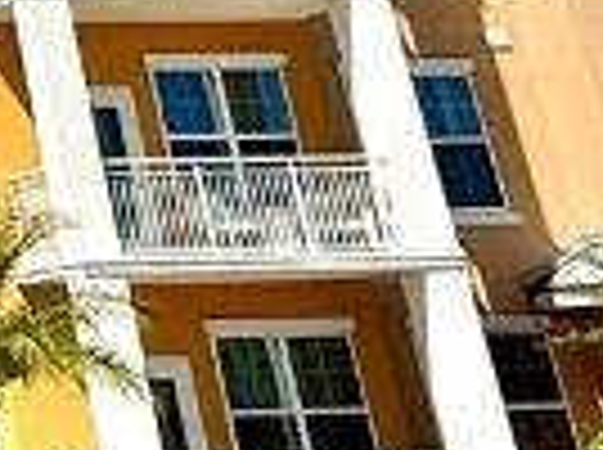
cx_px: -747
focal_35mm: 107
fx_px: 1861
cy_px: -423
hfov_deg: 14.1
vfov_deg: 12.3
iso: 50
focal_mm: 2.22
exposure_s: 1/3125
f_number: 2.2
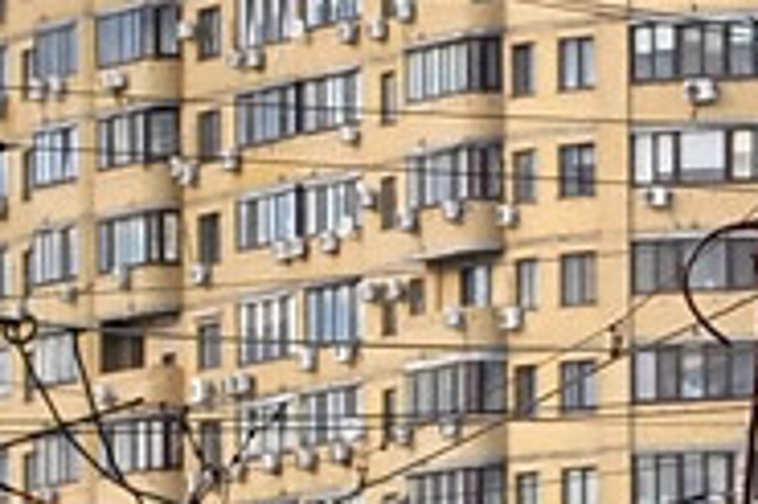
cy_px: 338
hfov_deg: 2.4
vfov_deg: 1.6
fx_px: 17940
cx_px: 963
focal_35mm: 853
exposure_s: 1/250
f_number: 5.6
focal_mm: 75
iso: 220
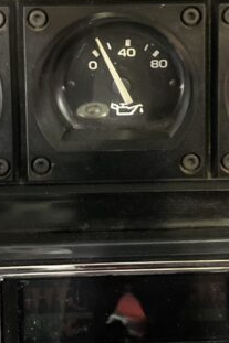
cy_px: 44
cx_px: 132
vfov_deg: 22.4
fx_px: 850
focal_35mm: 89
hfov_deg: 15.3
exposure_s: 1/8
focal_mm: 4.2
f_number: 1.6
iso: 640
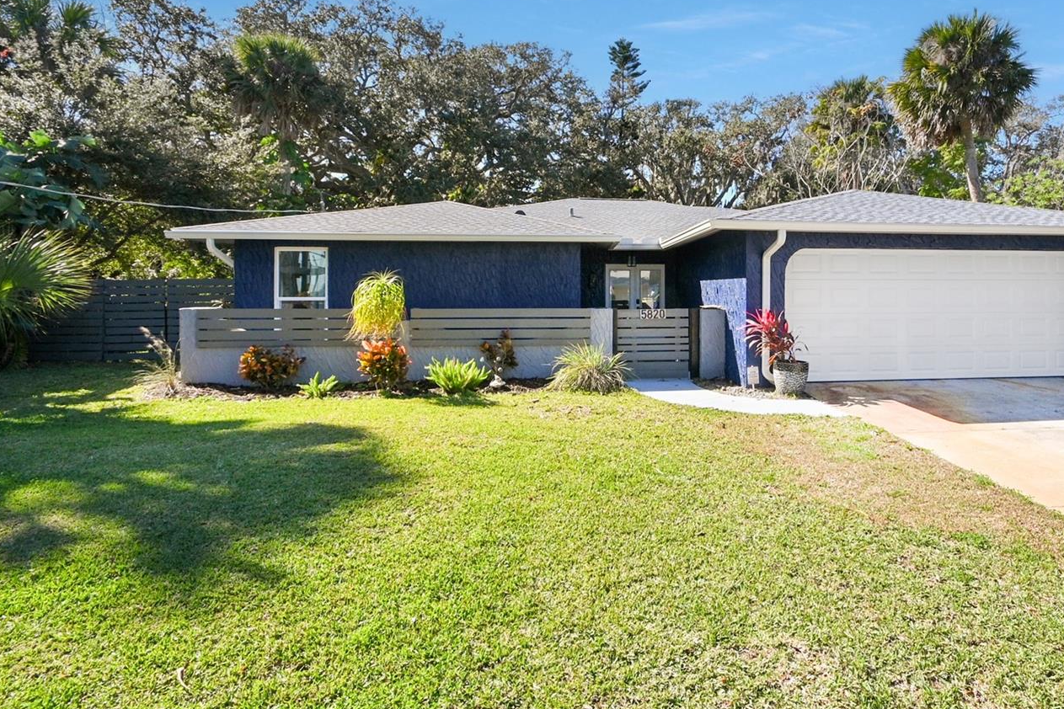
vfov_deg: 64.0
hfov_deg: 85.5
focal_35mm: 19
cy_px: 288
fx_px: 562
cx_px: 655
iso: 1000
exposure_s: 1/640
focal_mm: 10
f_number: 13
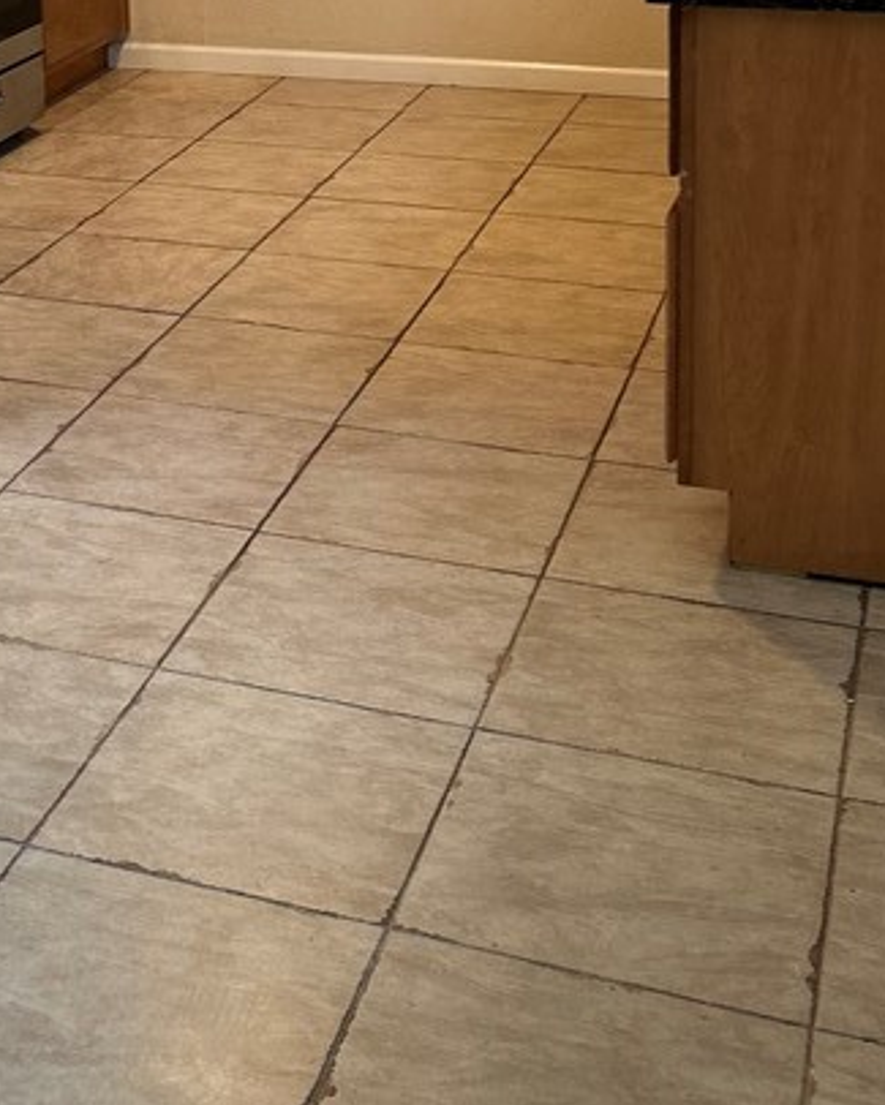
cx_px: 30
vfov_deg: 27.9
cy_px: 16
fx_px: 2095
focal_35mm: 64
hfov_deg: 23.0
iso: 100
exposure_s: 1/60
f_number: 1.5
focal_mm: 5.7
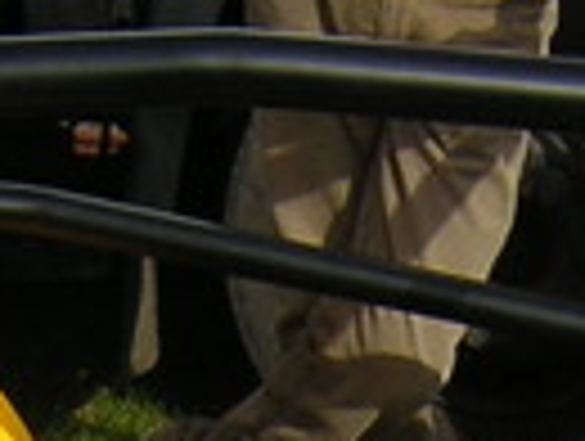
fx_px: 2997
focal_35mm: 177
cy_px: 976
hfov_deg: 11.1
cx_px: 562
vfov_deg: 7.9
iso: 100
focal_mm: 4.7
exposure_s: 1/345
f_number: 5.2
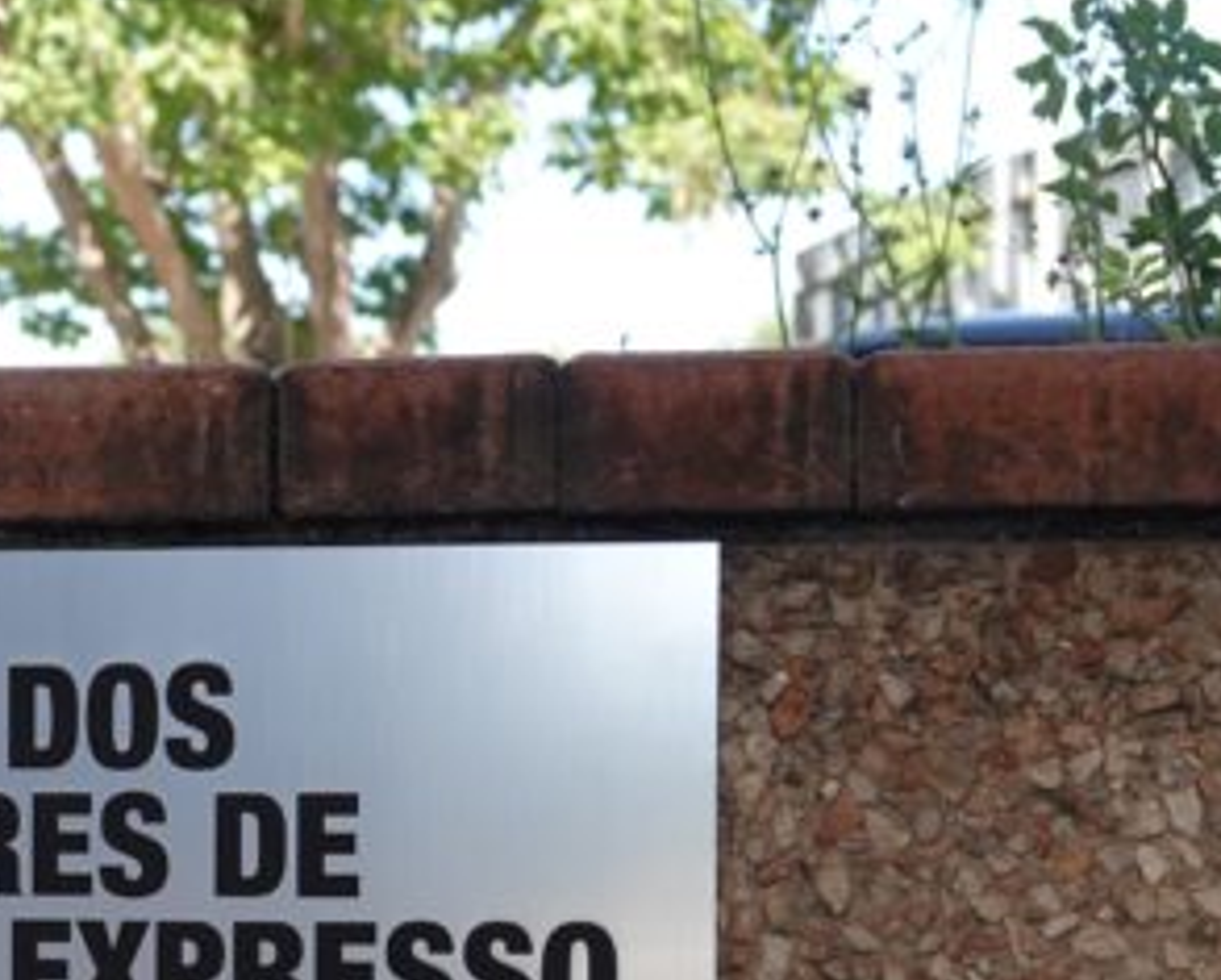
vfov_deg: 14.3
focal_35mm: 106
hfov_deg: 17.8
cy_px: 988
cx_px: 71
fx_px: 3834
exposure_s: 1/200
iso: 100
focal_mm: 16.92
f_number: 3.2
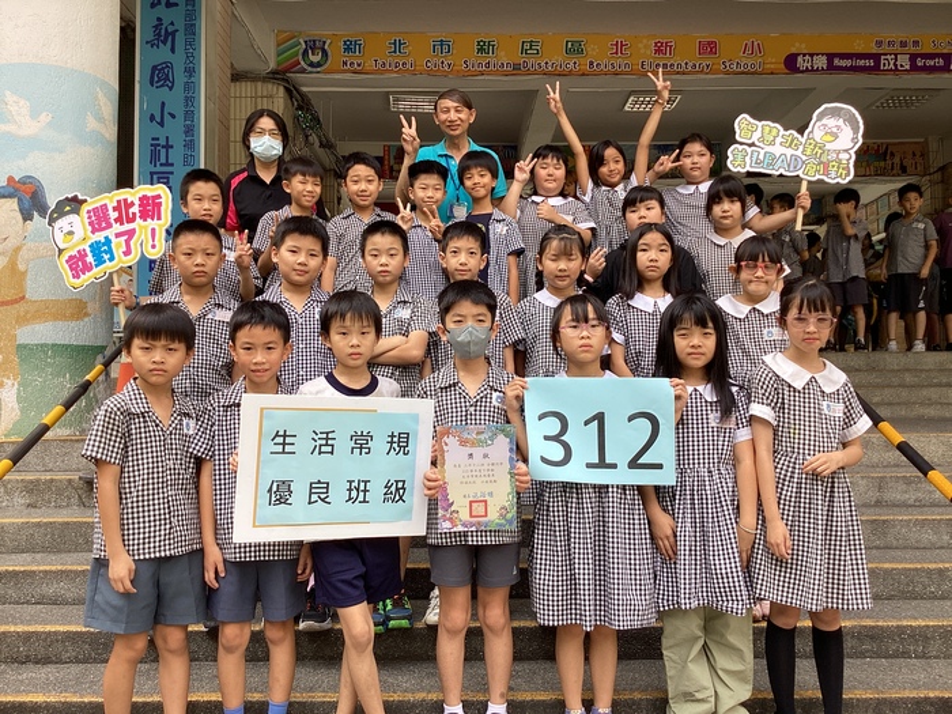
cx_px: 476
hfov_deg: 58.4
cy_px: 357
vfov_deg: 45.4
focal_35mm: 31
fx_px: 853
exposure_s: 1/120
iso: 25
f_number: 2.4
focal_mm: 3.3
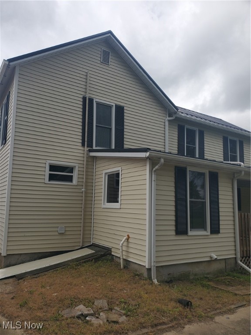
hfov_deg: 53.1
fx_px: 251
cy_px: 168
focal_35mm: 26
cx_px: 126
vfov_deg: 67.3
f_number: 2.4
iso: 50
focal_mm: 4.3
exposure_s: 1/2060
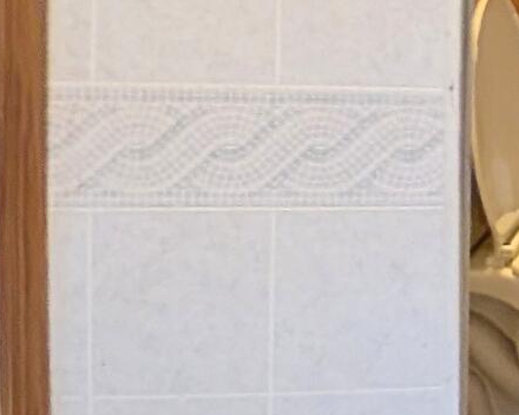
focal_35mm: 80
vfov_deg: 17.7
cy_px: -160
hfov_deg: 16.3
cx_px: 1117
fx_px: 1229
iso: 177
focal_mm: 2.23
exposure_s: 1/40
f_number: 1.95
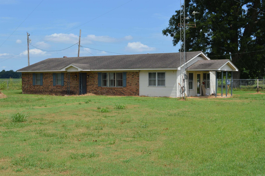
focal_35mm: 48
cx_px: 132
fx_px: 353
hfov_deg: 41.1
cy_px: 88
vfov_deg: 28.0
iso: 100
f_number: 8
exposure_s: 1/250
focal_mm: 32
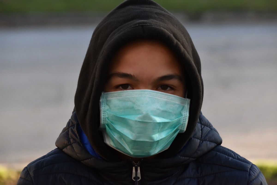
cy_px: 92
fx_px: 1789
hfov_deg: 8.9
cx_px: 138
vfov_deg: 5.9
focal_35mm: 232
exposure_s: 1/400
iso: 800
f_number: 8
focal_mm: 155
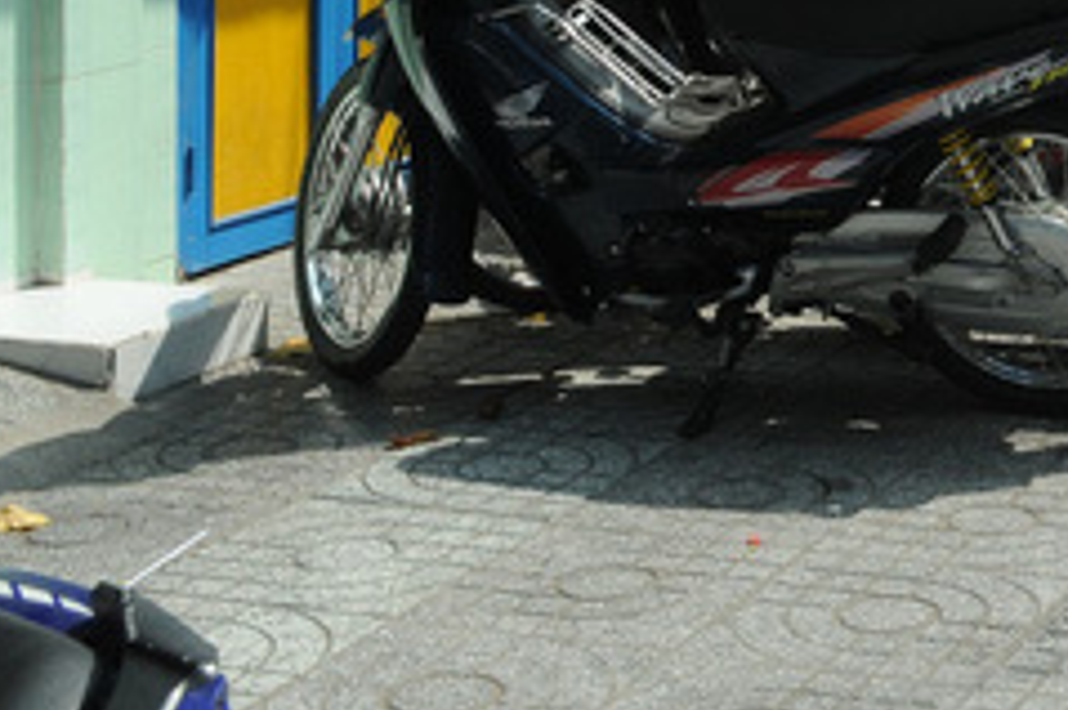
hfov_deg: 20.3
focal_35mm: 92
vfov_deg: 14.1
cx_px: 1367
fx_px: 2737
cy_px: -234
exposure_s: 1/320
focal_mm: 23
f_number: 9
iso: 400
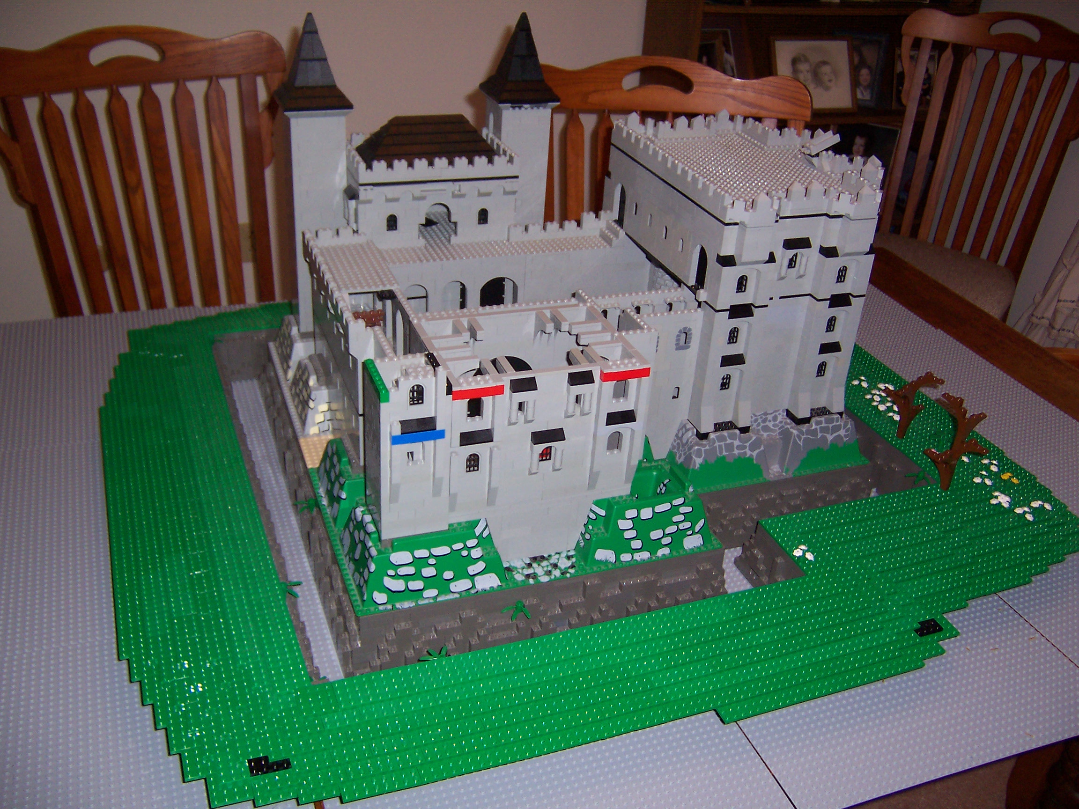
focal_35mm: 33
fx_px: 1029
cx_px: 540
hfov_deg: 55.4
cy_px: 404
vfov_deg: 42.9
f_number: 2.8
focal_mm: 5.5
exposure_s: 1/60
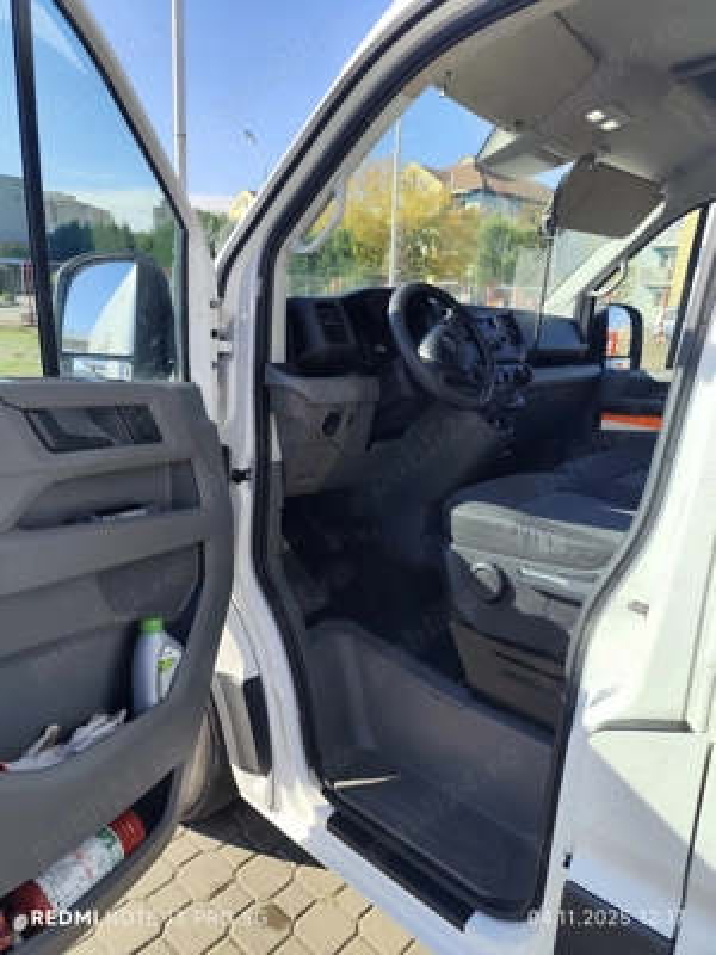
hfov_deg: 58.9
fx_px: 634
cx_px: 358
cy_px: 478
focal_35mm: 23
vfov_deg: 73.9
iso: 50
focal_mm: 6.19
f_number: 1.65
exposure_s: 1/731
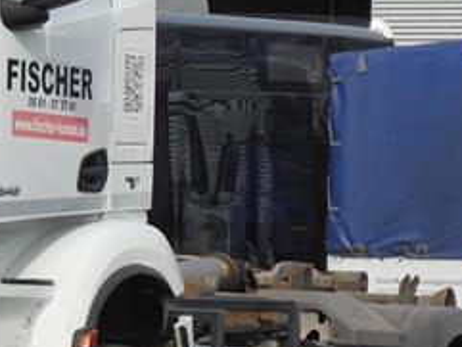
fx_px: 4340
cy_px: 153
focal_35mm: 325
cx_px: -92
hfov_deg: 6.1
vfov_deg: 4.6
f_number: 5
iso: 160
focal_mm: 17.5
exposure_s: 1/640
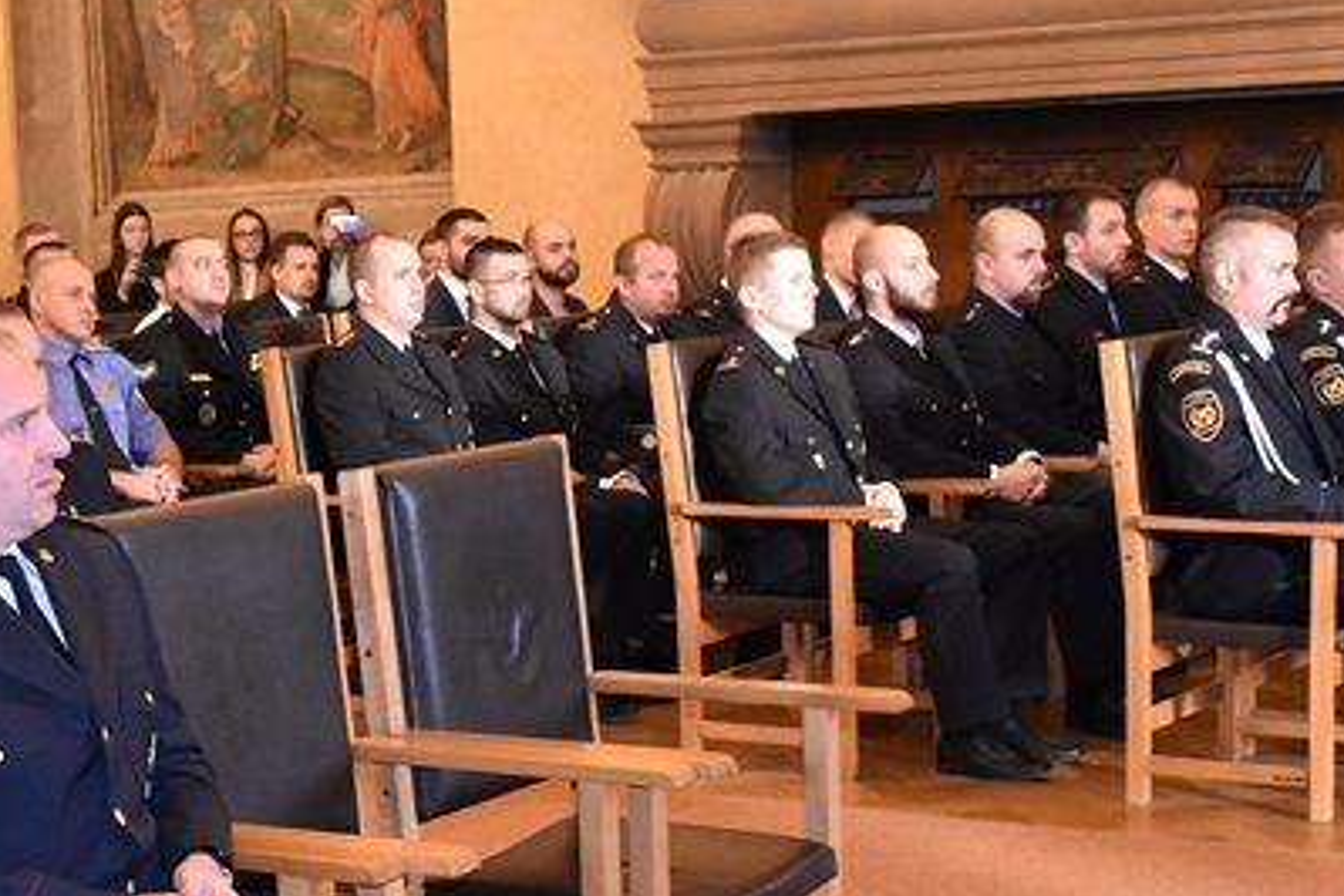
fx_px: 2874
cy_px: 760
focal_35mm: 77
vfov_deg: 17.5
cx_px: 293
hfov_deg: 25.9
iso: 3200
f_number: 5.6
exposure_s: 1/60
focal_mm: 20
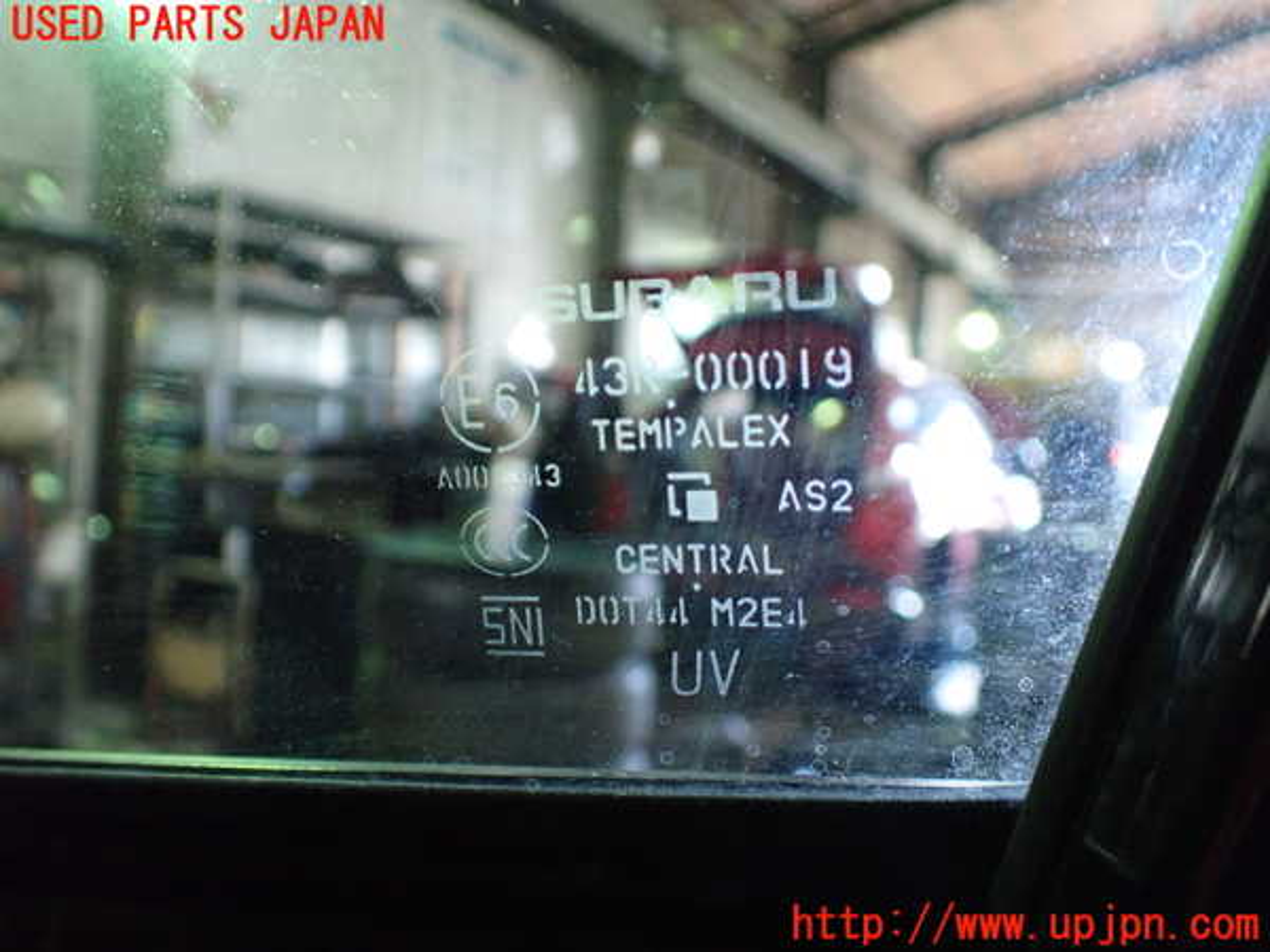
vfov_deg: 46.8
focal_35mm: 30
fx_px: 1101
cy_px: 476
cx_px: 635
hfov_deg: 60.0
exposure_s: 1/80
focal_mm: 5.4
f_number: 2.3
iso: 800
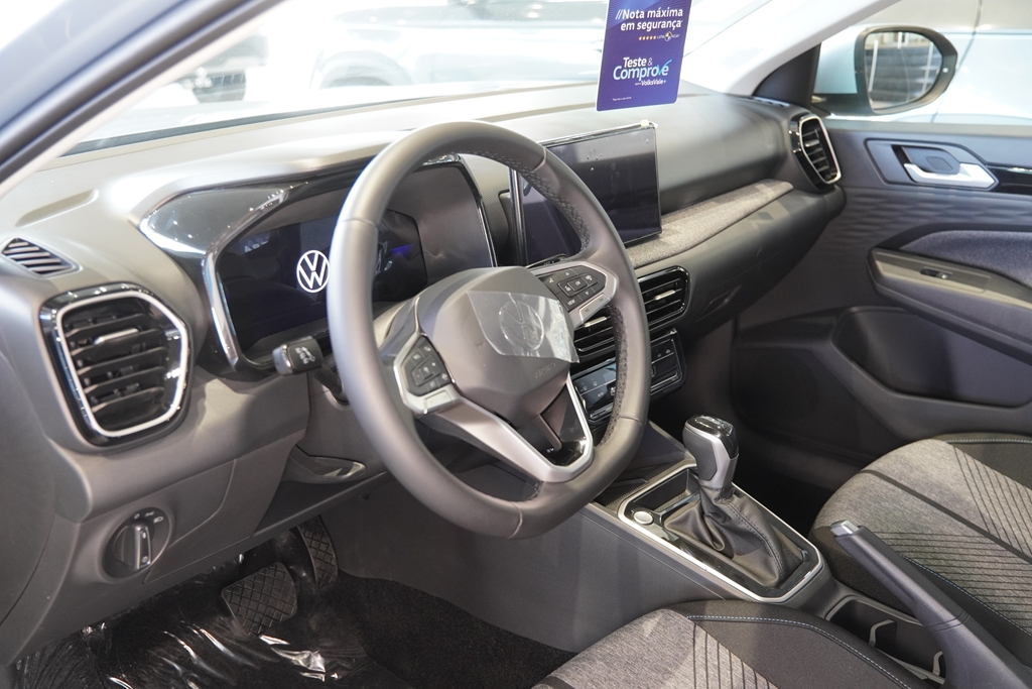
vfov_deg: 34.2
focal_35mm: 39
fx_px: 1118
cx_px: 516
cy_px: 344
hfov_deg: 49.5
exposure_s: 1/60
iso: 1000
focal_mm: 26
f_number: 2.8
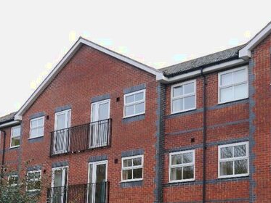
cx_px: 143
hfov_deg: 32.2
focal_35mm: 60
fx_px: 470
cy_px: 184
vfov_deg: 23.8
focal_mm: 16
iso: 160
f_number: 4.5
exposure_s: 1/160
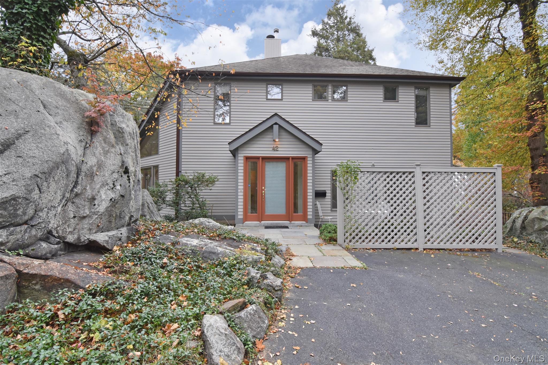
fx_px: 263
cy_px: 182
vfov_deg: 69.6
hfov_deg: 92.4
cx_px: 274
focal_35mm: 17
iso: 640
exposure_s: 1/100
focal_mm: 11.5
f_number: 11
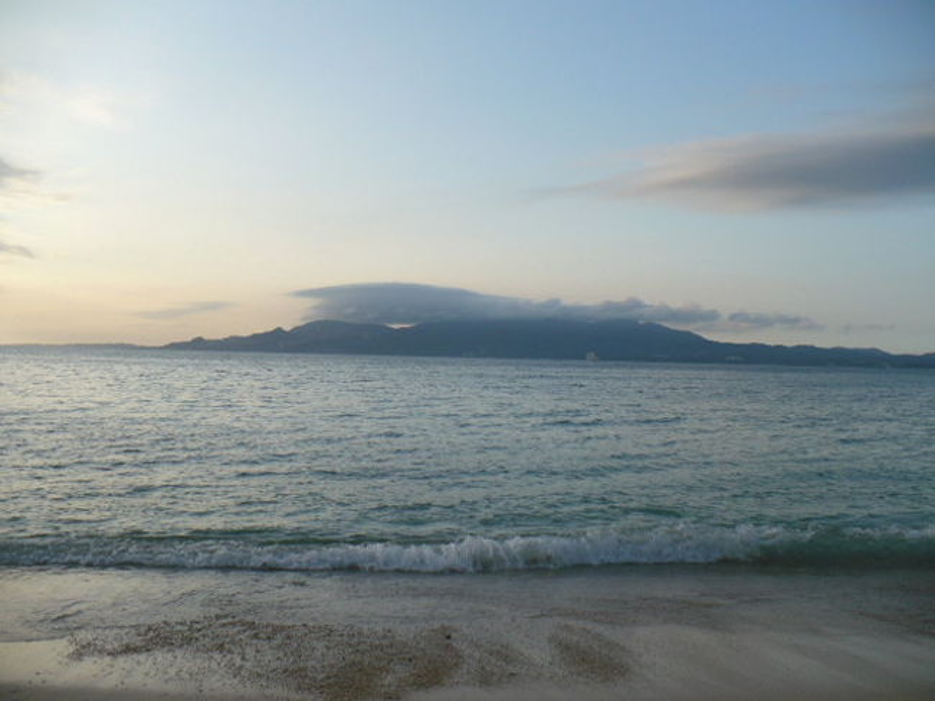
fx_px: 999
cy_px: 350
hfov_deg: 50.2
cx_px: 468
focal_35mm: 37
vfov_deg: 38.6
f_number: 2.8
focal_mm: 6.1
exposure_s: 1/1000
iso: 100
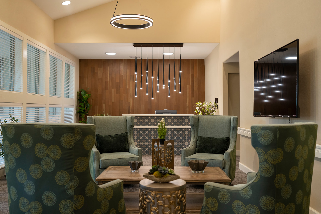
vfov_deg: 37.9
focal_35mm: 35
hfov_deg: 54.4
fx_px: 312
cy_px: 107
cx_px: 160
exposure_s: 1/160
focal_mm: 35
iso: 640
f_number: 3.2
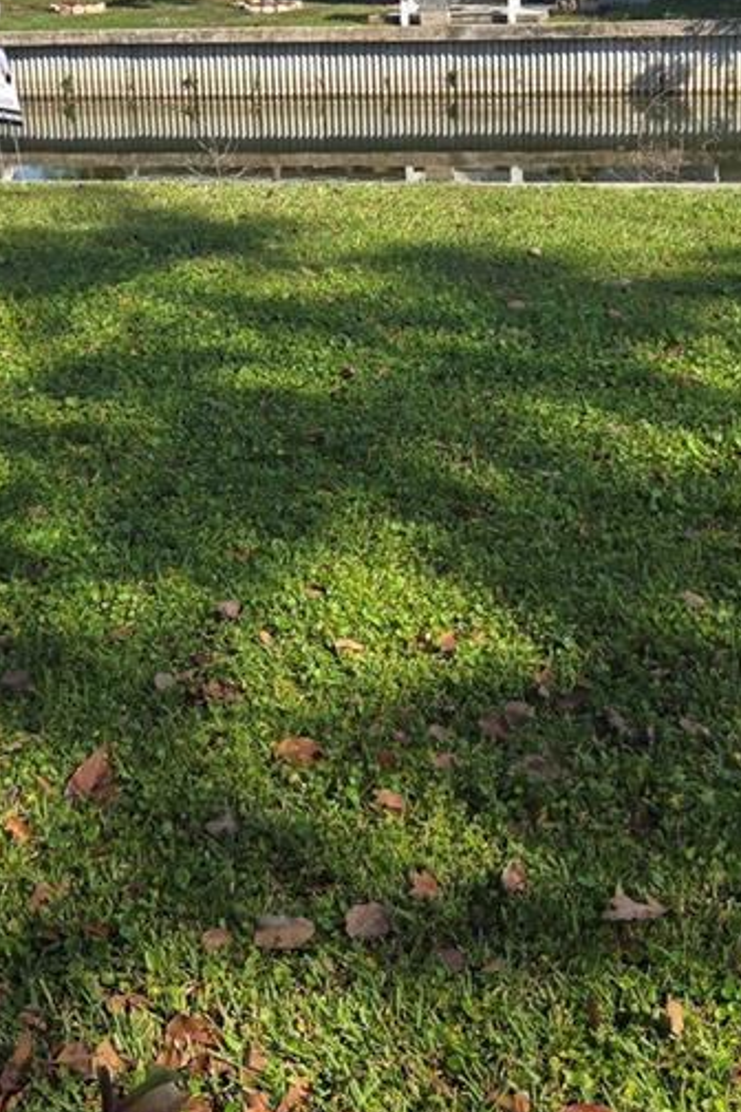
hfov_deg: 23.8
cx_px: 370
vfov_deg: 34.4
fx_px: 1760
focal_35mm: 57
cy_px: 300
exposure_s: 1/1606
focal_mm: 5.4
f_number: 1.8
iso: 25
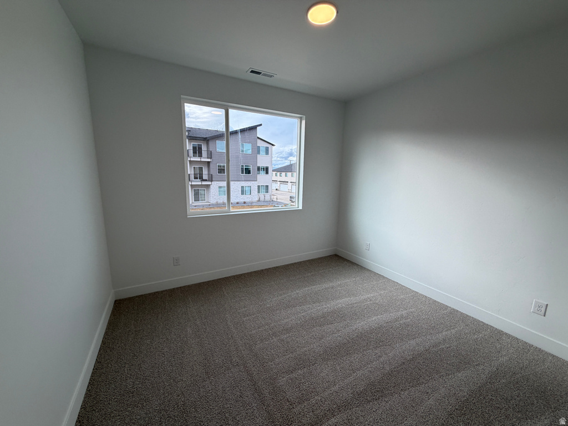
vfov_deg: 85.7
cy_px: 213
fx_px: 230
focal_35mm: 14
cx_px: 284
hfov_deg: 102.1
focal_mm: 2.22
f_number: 2.2
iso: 32
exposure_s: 1/120
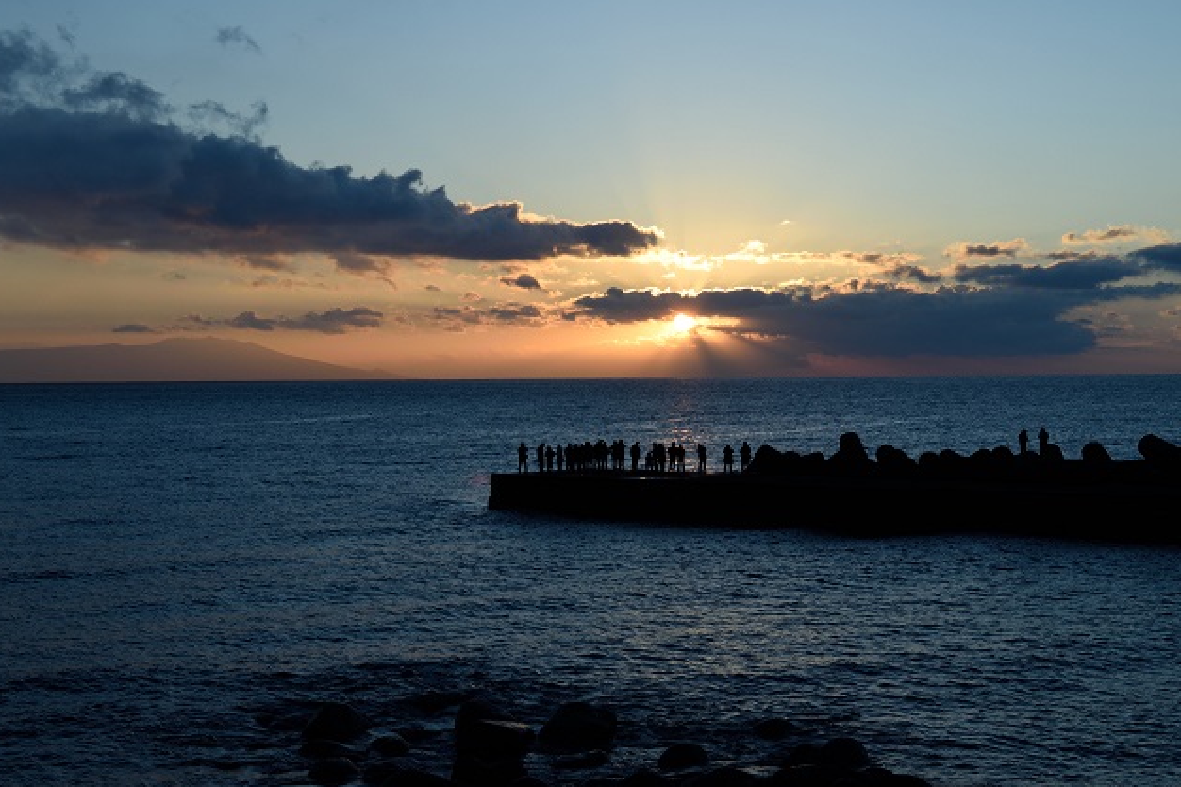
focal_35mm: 57
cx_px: 575
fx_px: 1869
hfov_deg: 35.1
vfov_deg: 23.8
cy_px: 402
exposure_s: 1/320
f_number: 9
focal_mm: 34
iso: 200
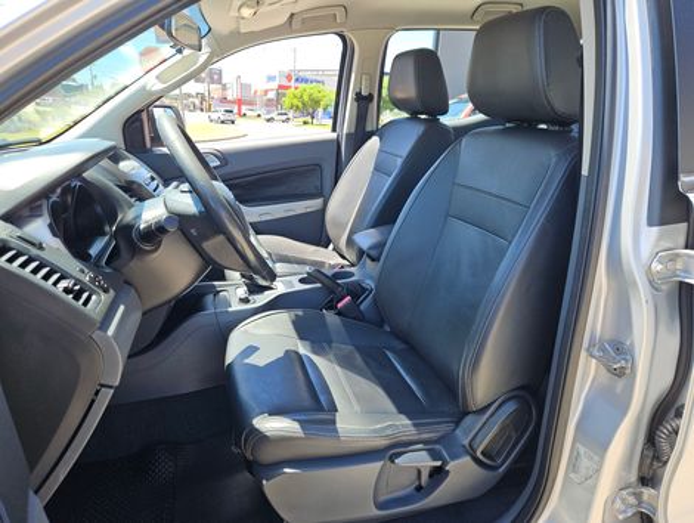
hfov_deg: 73.8
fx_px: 462
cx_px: 347
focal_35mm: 23
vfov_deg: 59.0
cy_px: 262
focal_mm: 5.4
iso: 25
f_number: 1.8
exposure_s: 1/215
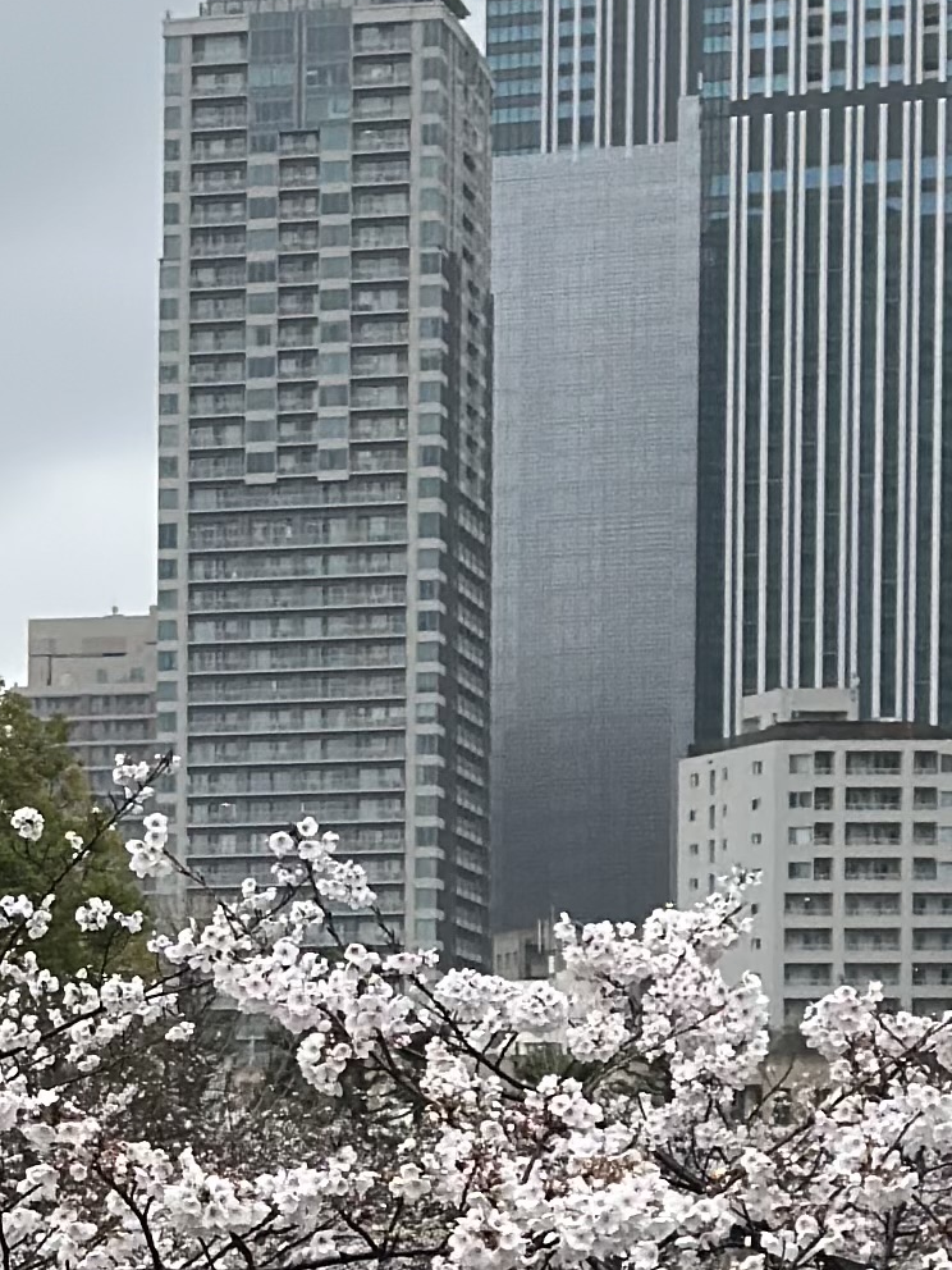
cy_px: 1456
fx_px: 7150
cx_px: -850
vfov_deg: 10.0
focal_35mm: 195
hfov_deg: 7.4
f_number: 1.78
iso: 80
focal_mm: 6.86
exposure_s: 1/953
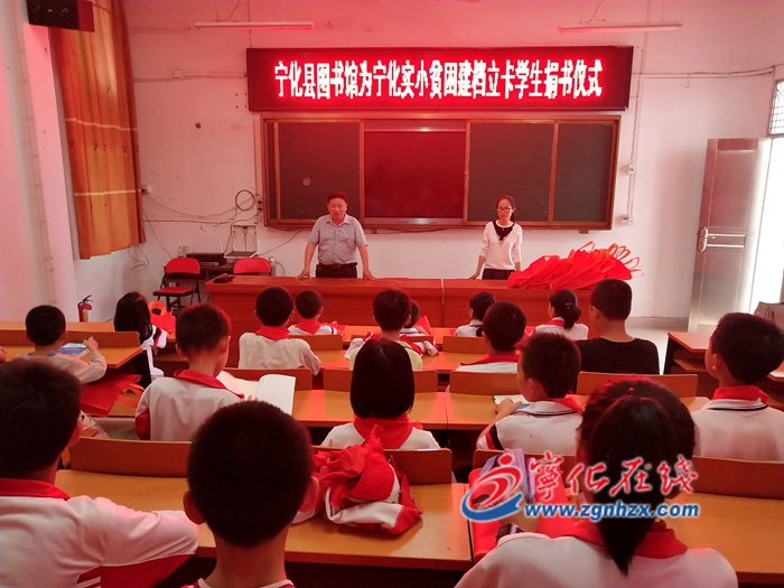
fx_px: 679
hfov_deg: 60.0
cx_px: 392
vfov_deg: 46.8
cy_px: 294
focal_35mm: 30
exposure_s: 1/50
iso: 365
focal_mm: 3.95
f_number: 1.8
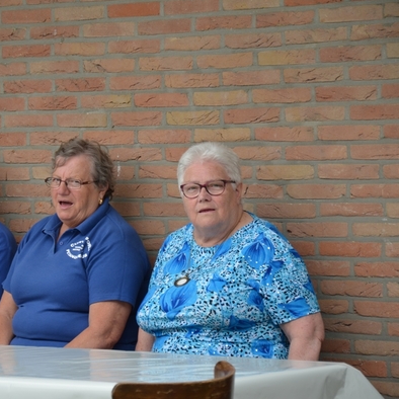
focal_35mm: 190
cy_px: 199
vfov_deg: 9.2
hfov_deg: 9.2
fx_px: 2478
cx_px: 117
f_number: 5.6
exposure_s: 1/125
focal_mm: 98
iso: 200
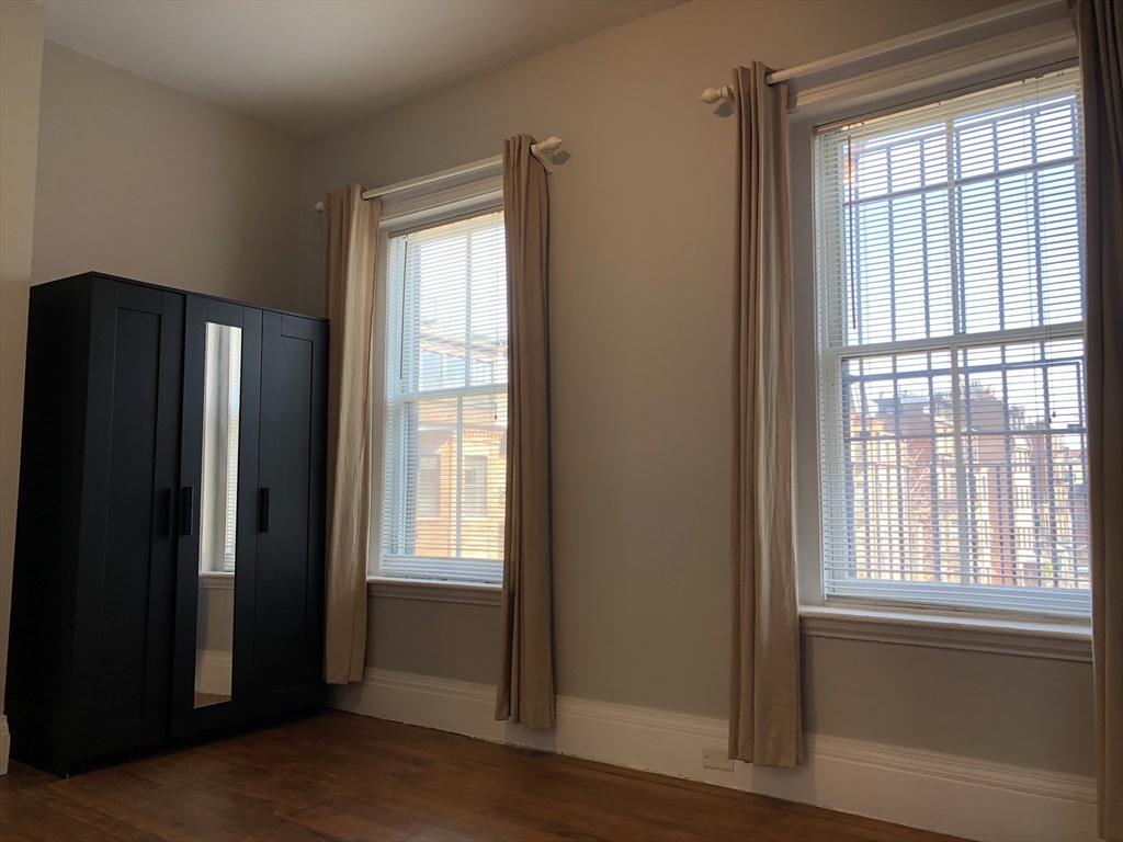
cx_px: 562
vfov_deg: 49.7
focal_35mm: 28
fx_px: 908
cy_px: 421
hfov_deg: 63.4
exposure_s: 1/120
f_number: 1.8
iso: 64
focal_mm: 4
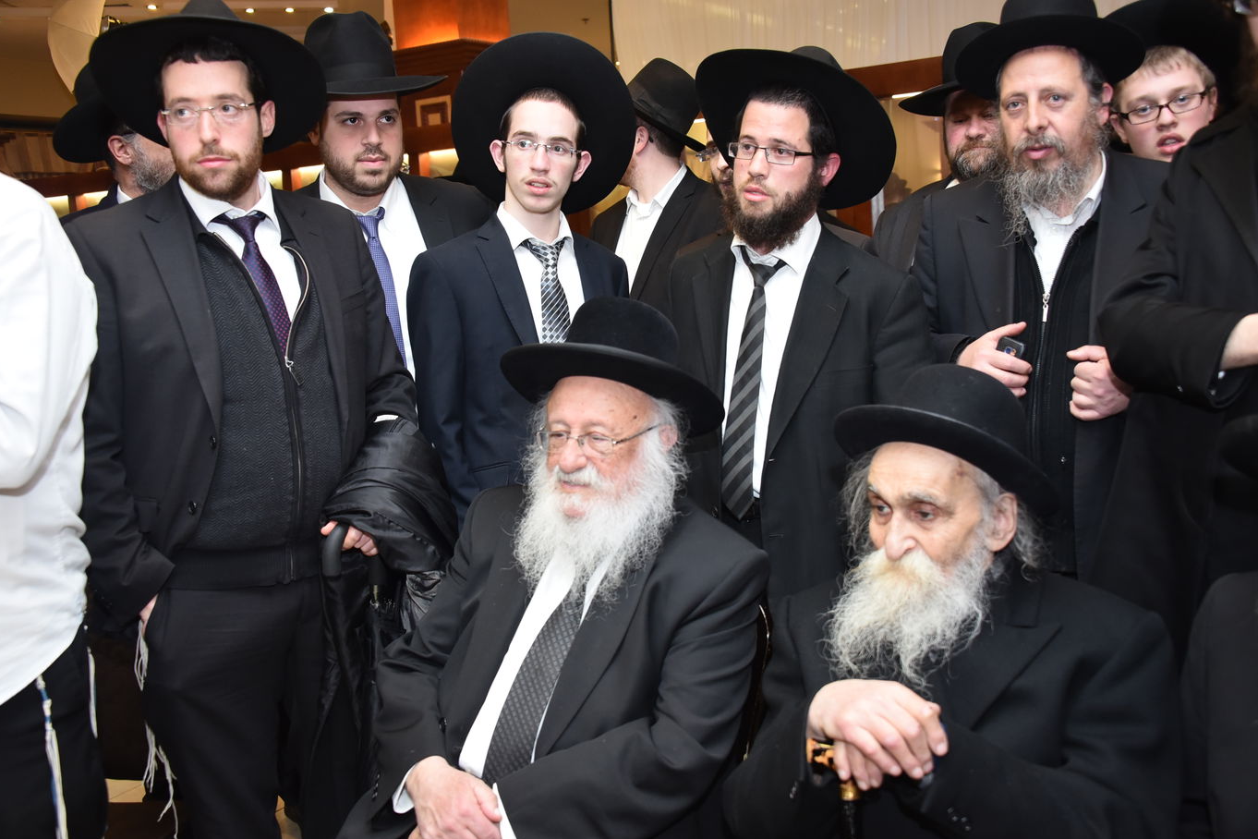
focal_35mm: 37
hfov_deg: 51.9
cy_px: 416
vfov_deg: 35.9
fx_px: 1293
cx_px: 625
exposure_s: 1/125
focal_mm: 36
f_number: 5
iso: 2000
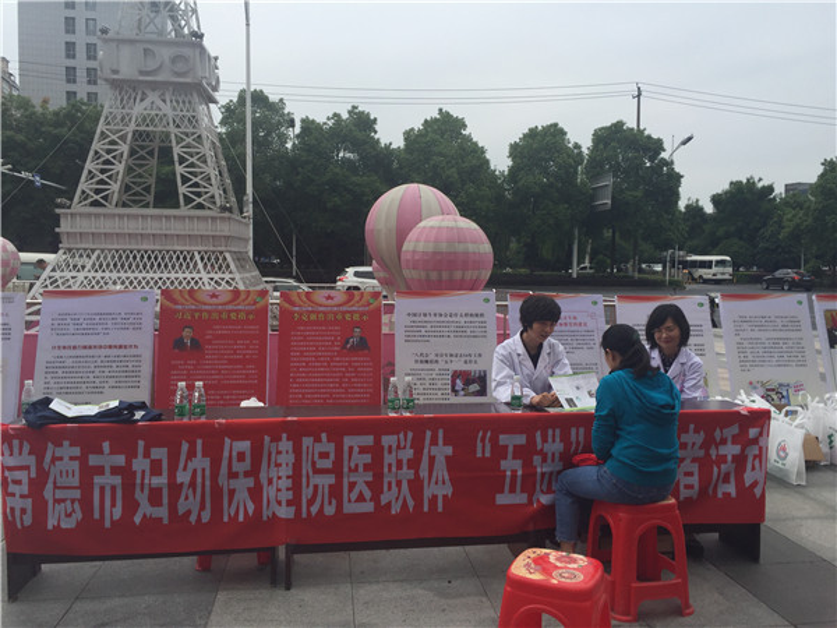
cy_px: 314
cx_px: 418
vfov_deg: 48.2
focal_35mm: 29
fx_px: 701
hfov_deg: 61.7
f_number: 2.2
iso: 32
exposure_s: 1/1236
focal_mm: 4.15
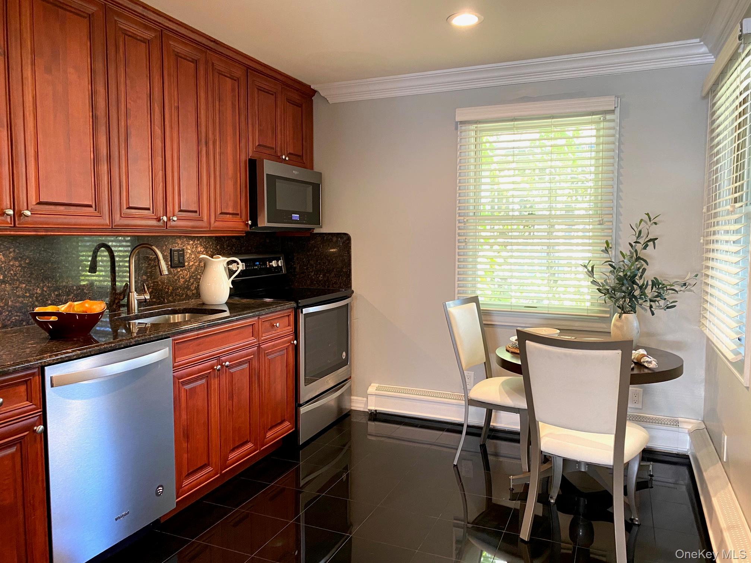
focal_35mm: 26
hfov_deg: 67.3
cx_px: 376
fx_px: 564
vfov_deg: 53.1
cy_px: 282
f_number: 1.8
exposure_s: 1/60
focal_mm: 4.25
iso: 200
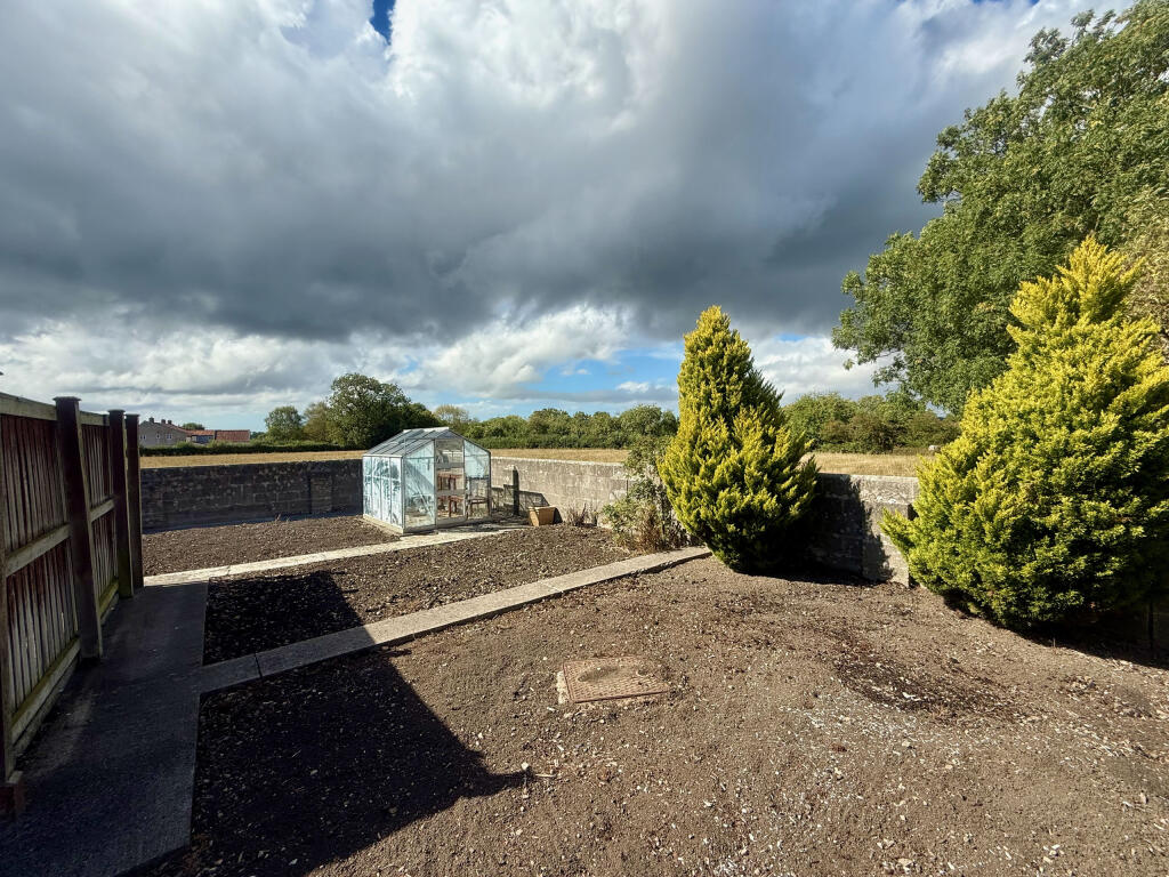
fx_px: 473
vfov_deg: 85.7
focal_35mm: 14
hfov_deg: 102.1
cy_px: 438
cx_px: 584
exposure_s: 1/1745
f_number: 2.2
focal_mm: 2.22
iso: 50
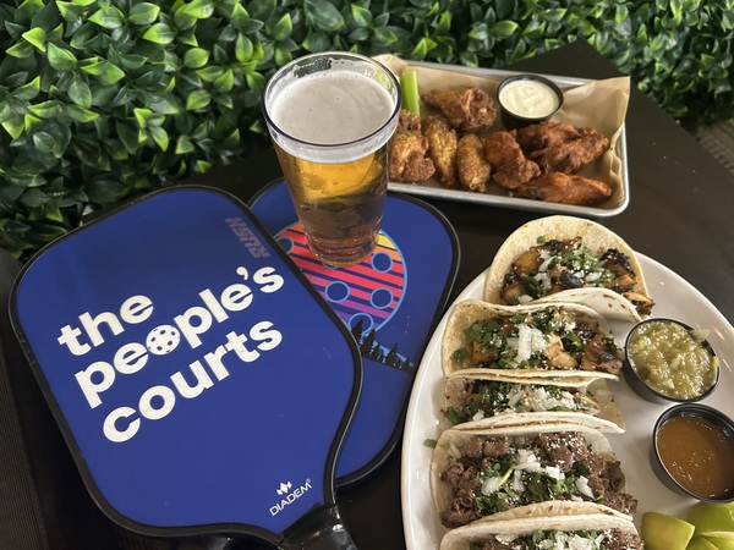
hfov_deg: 67.3
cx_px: 367
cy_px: 275
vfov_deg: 53.1
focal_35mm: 26
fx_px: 551
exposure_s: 1/60
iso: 500
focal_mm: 5.7
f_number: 1.5
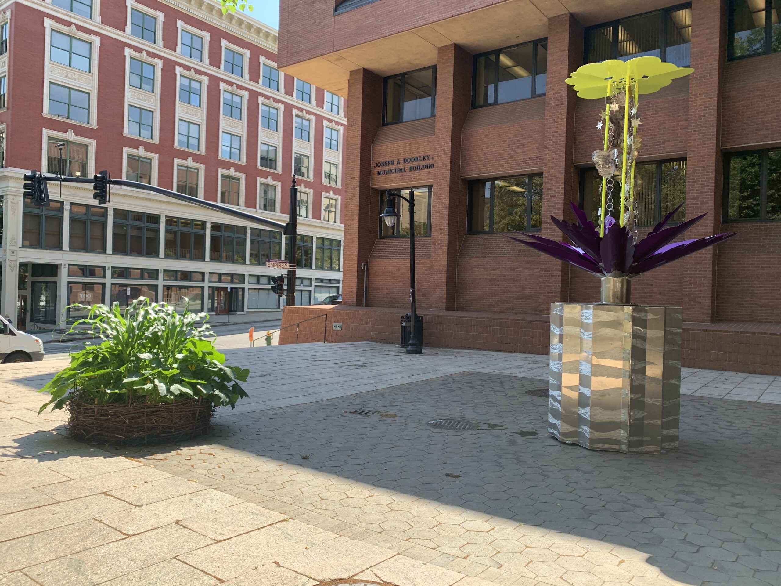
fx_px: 587
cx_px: 390
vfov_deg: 53.1
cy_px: 293
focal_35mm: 26
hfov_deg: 67.3
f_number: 1.8
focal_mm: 4.25
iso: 25
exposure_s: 1/388
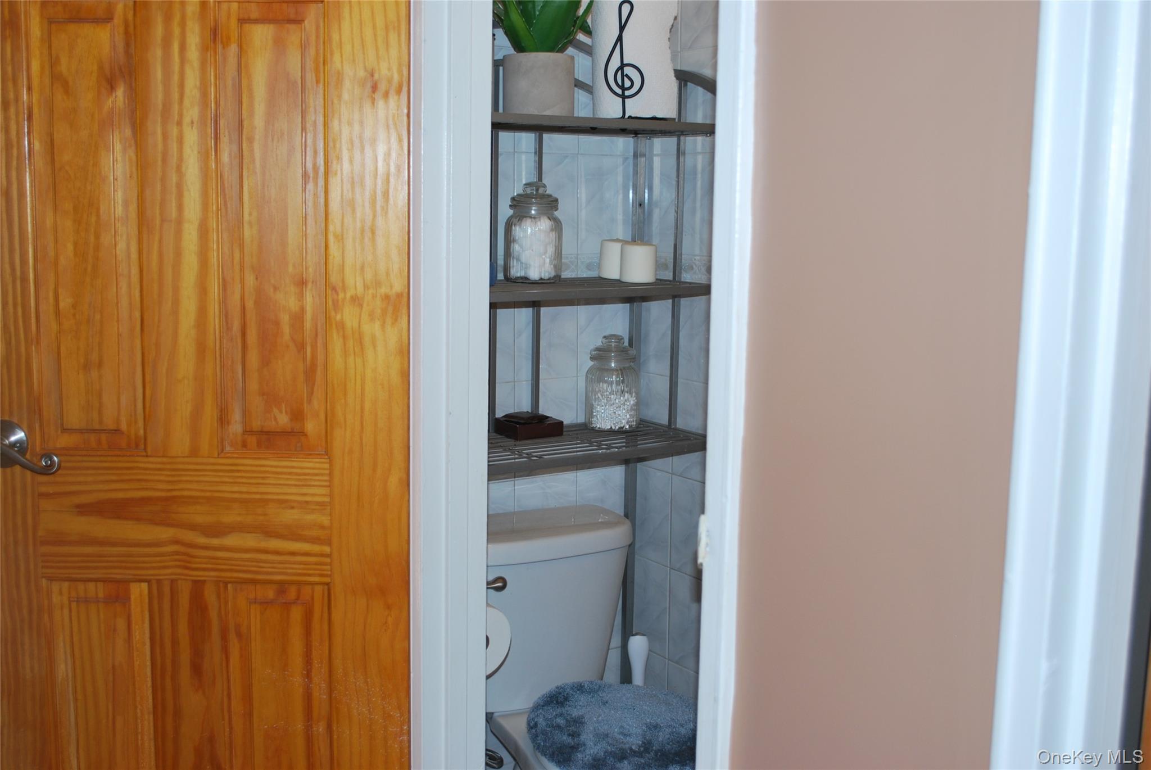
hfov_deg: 49.5
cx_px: 576
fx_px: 1248
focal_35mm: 39
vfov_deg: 34.3
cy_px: 385
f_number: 4.2
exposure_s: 1/60
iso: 200
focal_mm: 26
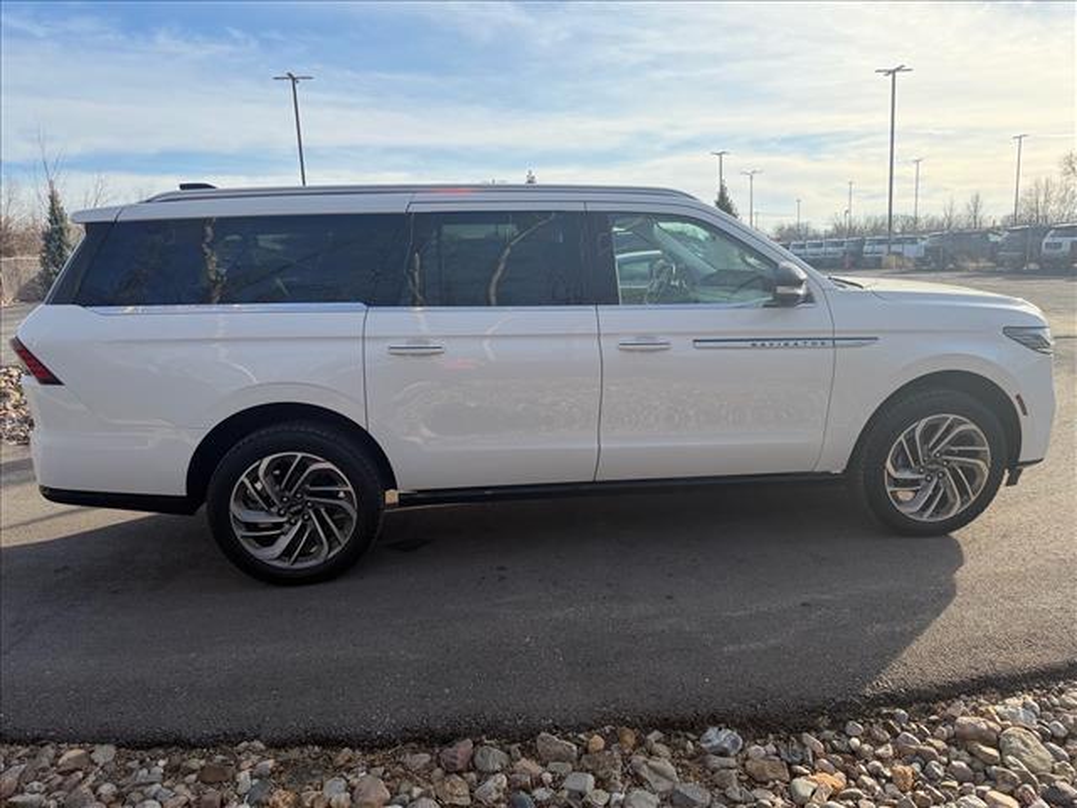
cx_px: 538
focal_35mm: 24
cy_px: 404
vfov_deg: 56.8
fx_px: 747
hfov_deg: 71.6
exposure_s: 1/2907
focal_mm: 6.76
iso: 100
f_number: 1.78
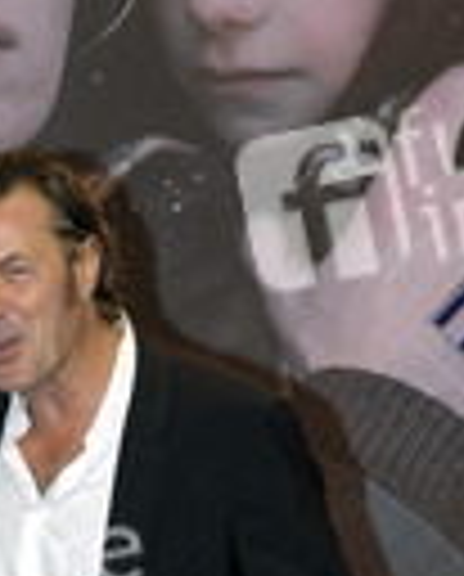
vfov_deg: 9.7
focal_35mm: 193
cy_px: 860
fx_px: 3301
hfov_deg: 8.0
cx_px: 59
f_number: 5.6
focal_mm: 44
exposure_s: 1/100
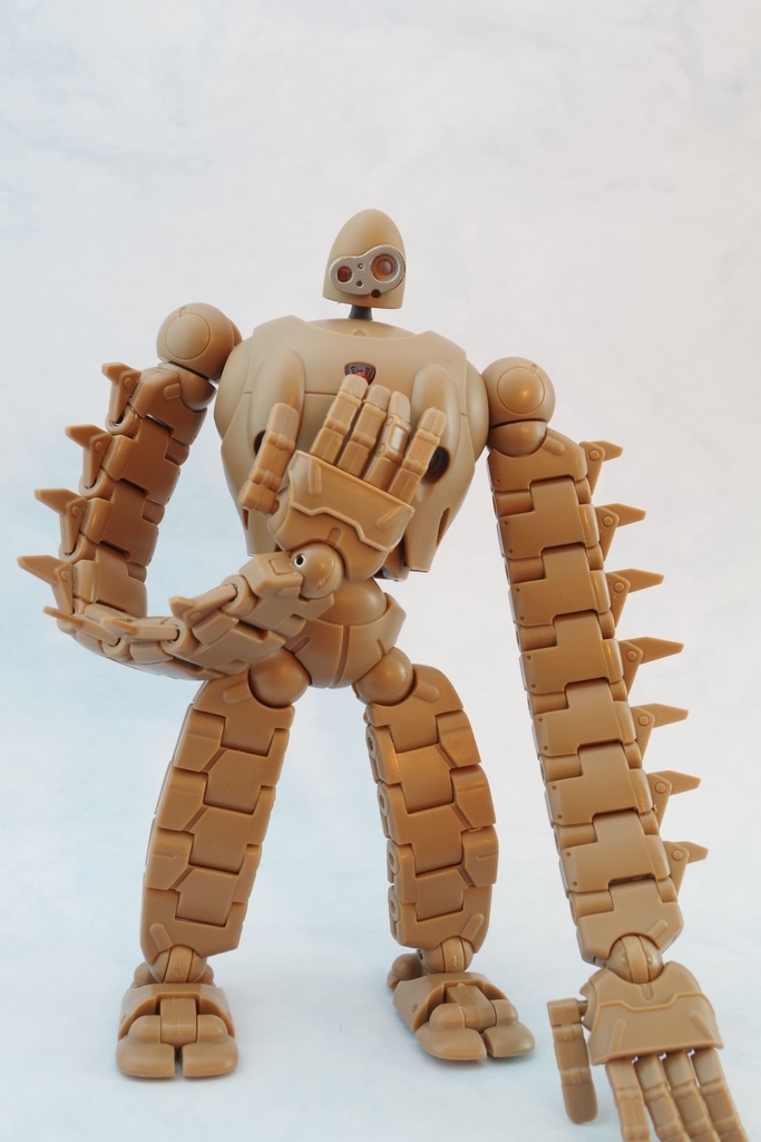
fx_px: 1236
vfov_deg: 49.5
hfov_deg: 34.2
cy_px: 571
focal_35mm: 39
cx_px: 380
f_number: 14
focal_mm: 26.25
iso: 100
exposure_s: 5
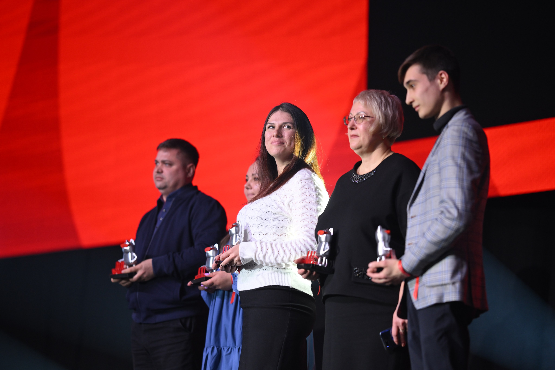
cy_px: 185
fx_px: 2081
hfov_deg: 15.2
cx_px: 278
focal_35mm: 135
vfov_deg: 10.2
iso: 1000
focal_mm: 135
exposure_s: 1/640
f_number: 1.8
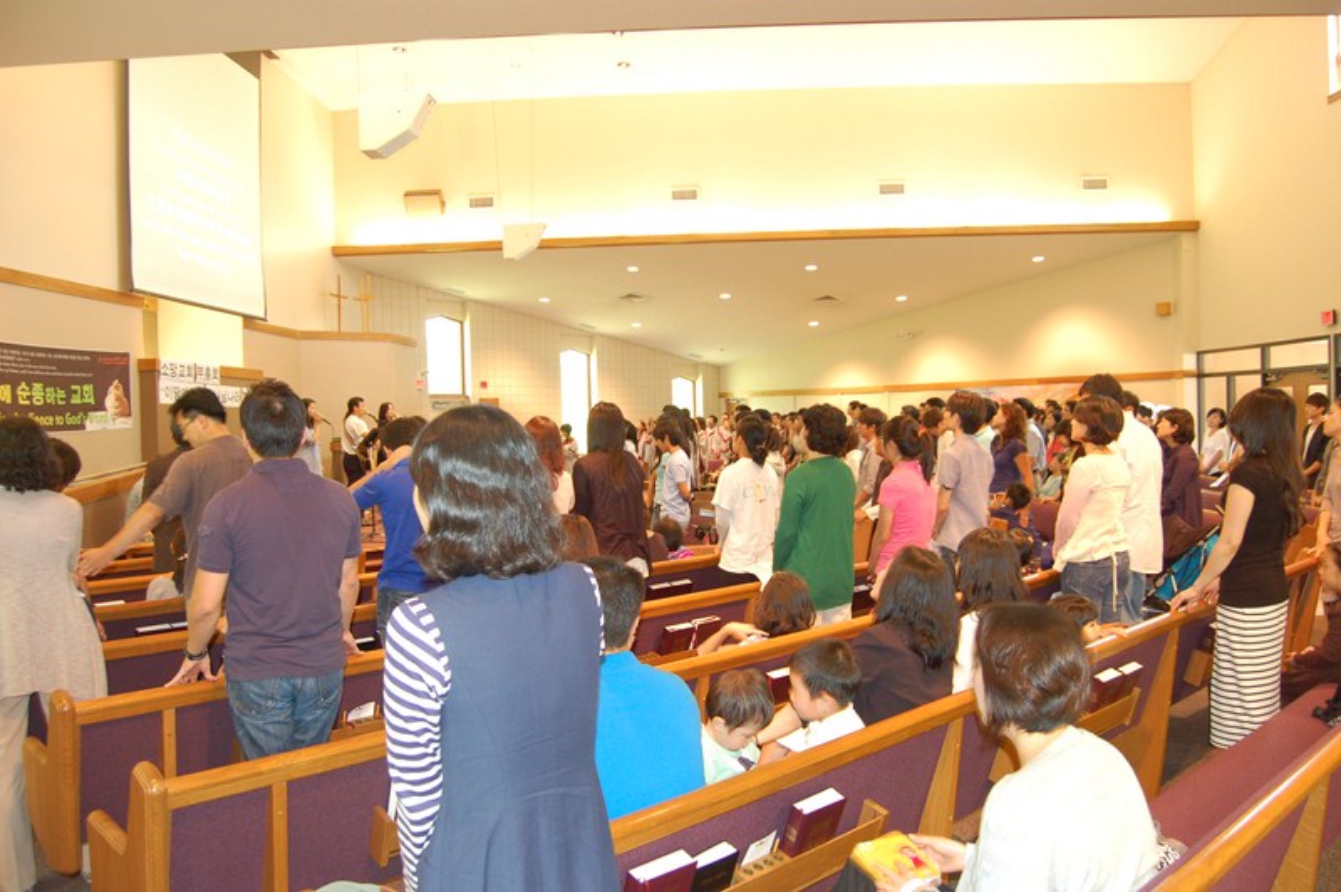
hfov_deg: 67.4
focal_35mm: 27
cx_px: 670
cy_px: 446
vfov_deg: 47.9
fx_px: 1005
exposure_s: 1/10
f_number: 4
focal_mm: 18
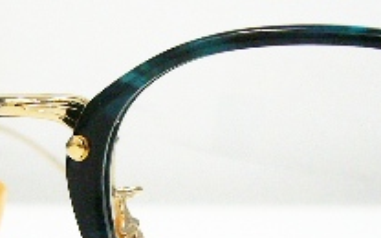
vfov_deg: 11.5
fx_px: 1184
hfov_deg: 18.3
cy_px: 146
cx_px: 167
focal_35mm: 114
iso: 100
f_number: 2.8
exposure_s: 1/60
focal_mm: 5.8
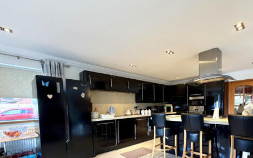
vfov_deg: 59.7
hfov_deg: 86.8
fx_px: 131
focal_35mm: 19
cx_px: 152
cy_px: 114
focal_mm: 2.22
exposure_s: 1/50
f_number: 2.2
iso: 200
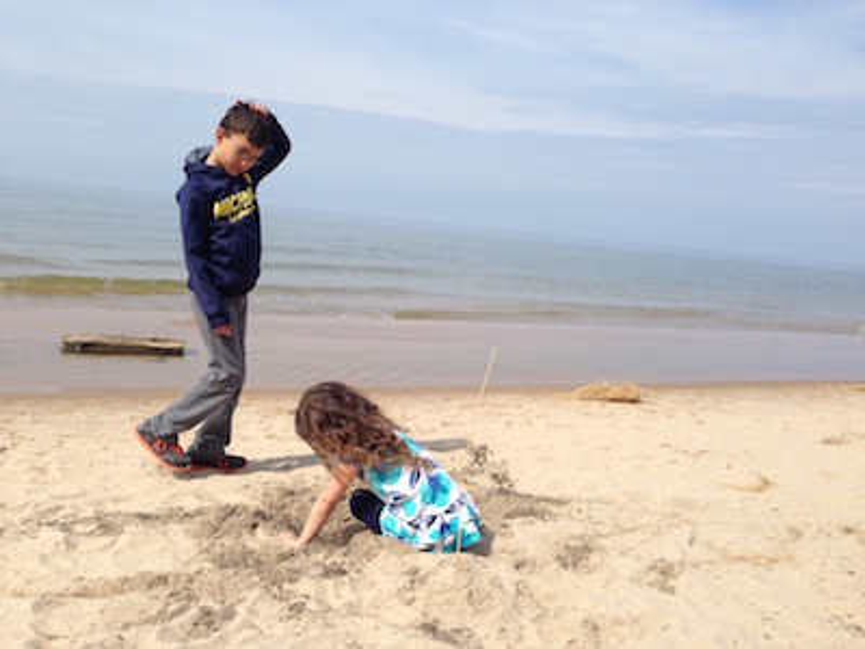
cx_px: 432
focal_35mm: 33
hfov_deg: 55.4
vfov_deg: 42.9
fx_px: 825
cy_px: 324
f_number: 2.4
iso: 50
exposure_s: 1/2262
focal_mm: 4.12
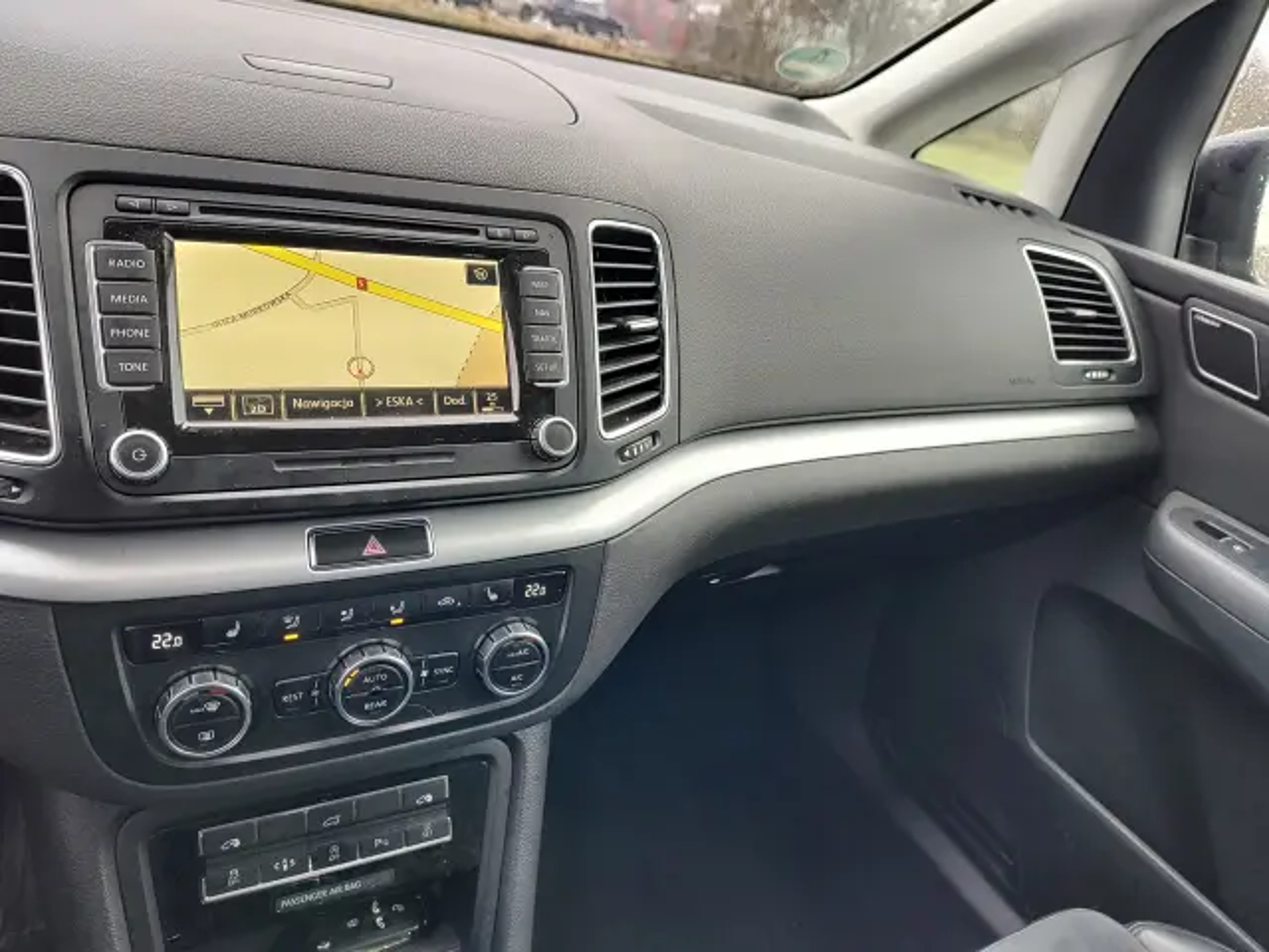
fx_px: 843
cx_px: 634
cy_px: 476
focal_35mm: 23
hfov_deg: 73.9
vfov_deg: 58.9
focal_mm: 5.56
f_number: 1.8
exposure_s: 1/100
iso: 161
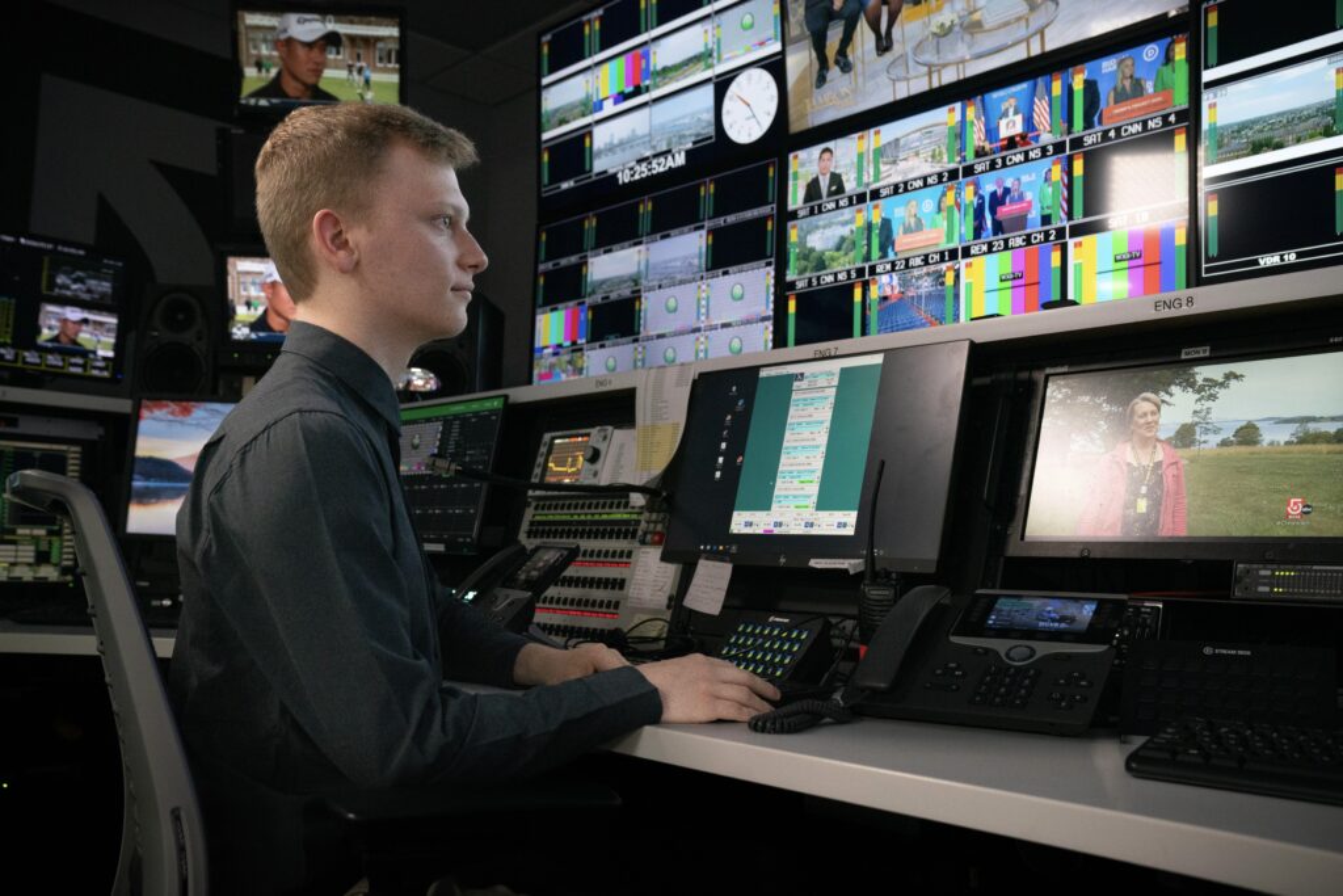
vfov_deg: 41.1
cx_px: 672
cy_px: 448
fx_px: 1194
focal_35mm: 32
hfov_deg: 58.7
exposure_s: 1/160
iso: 6400
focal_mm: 32
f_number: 5
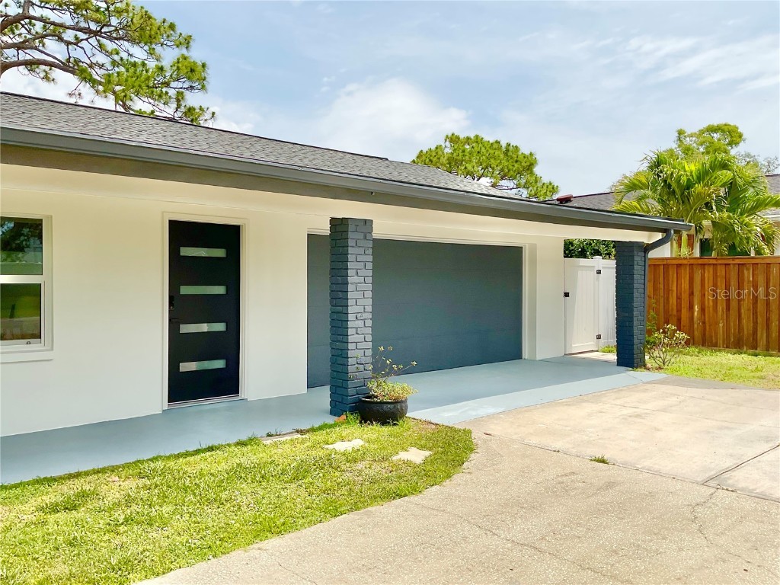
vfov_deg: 48.2
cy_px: 292
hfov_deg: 61.7
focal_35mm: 29
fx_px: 653
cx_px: 390
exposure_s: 1/2959
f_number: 1.8
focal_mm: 3
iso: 20
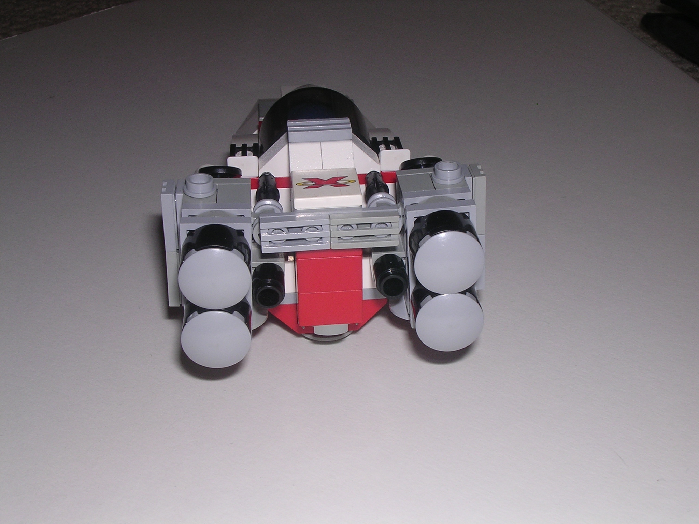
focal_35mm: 49
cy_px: 262
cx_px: 350
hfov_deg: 38.9
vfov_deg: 29.7
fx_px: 989
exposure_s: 1/60.1
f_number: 6.2
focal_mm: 7.5
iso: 100
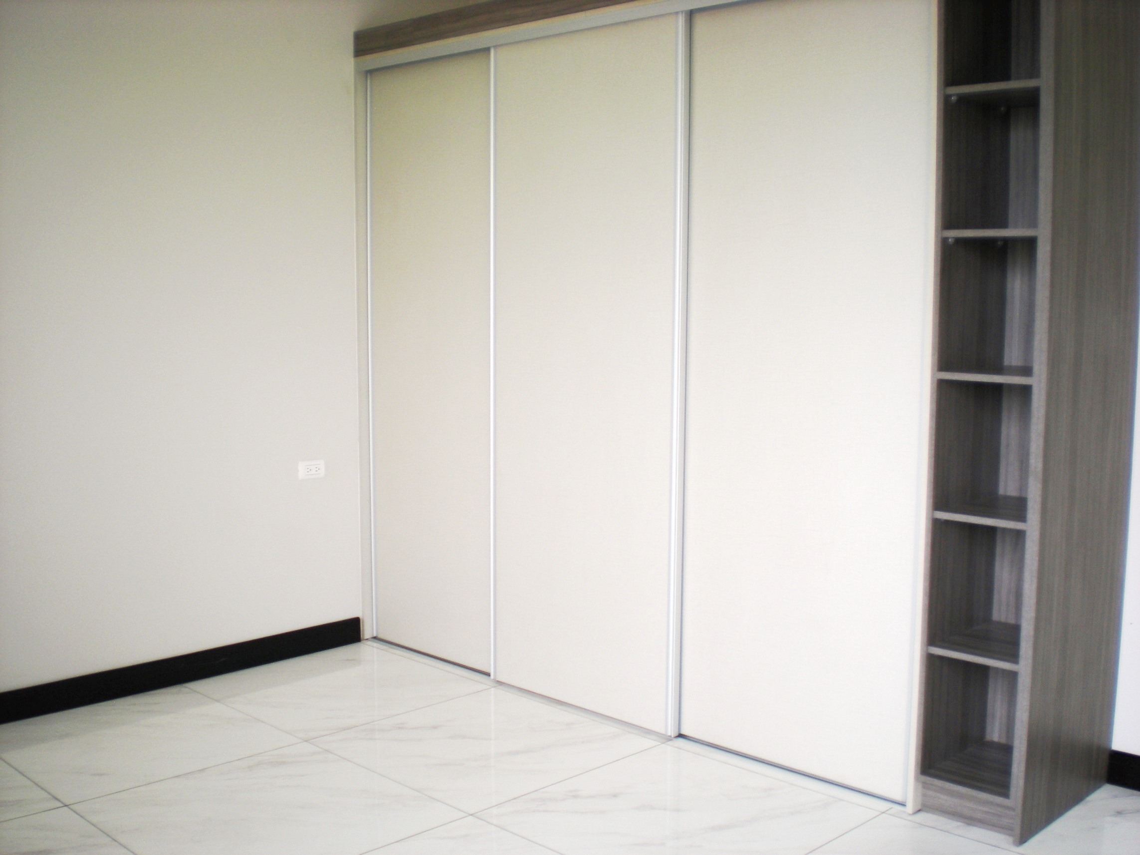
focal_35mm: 38
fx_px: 1252
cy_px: 428
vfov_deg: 37.7
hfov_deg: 49.0
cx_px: 570
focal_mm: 6.3
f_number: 3.1
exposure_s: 1/92.3
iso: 64
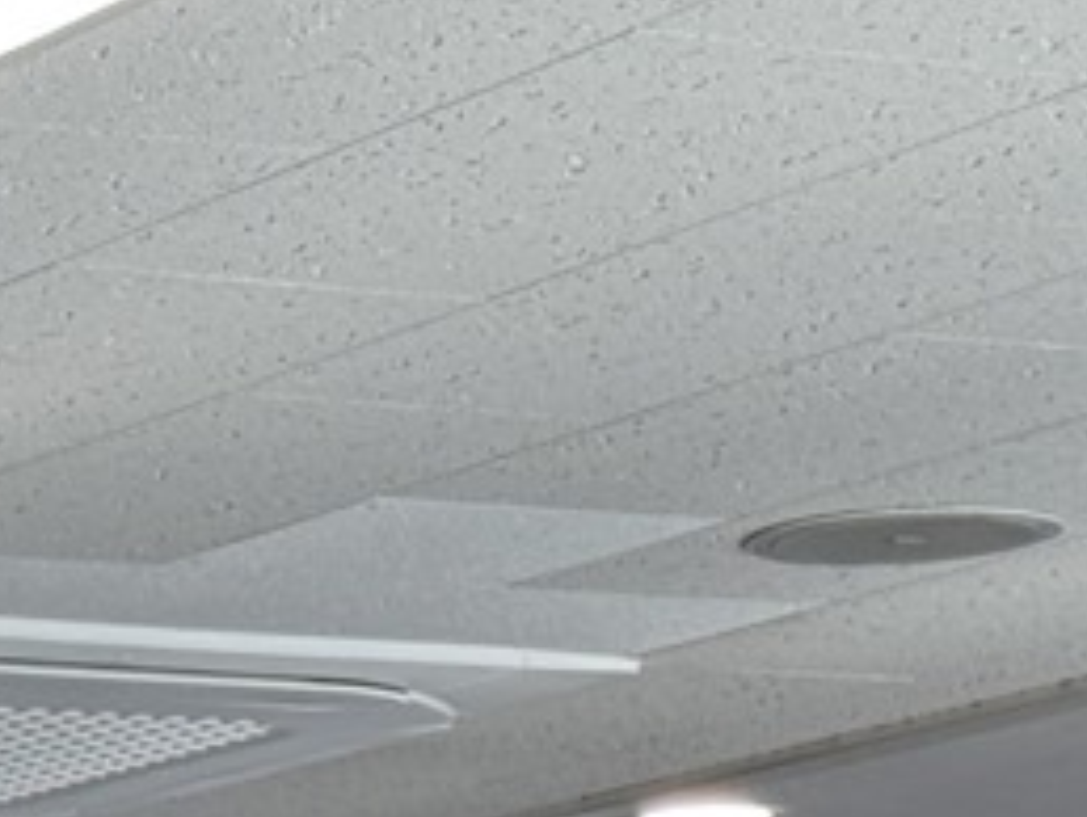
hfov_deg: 8.3
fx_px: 7481
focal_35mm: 238
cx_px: -25
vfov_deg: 6.0
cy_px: 1929
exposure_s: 1/60
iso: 64
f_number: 1.78
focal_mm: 6.76
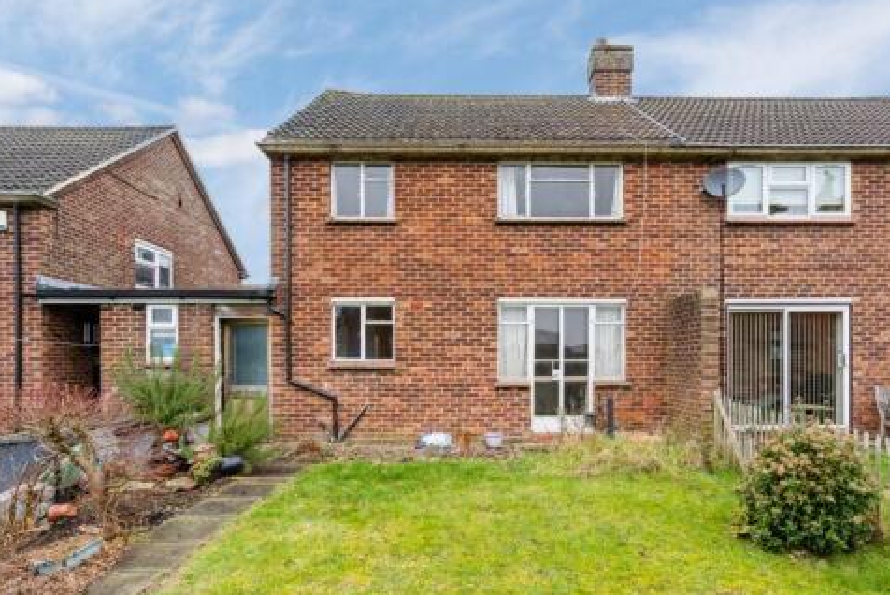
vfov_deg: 56.7
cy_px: 364
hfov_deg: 78.4
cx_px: 476
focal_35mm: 22
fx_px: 544
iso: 500
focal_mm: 16
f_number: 8
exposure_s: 1/160
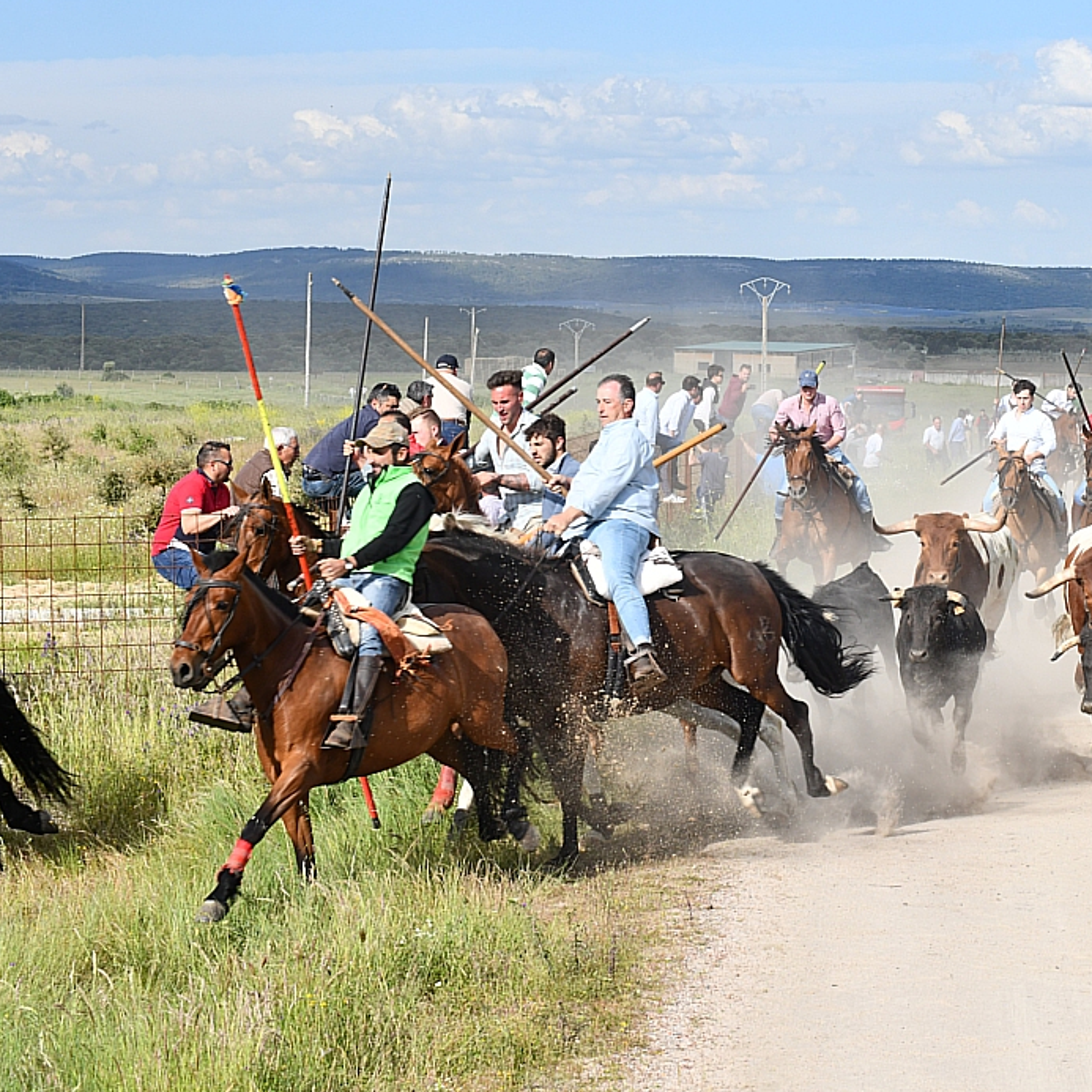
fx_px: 3676
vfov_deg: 16.9
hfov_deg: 16.8
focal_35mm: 103
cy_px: 534
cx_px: 879
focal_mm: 70
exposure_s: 1/400
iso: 500
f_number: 13
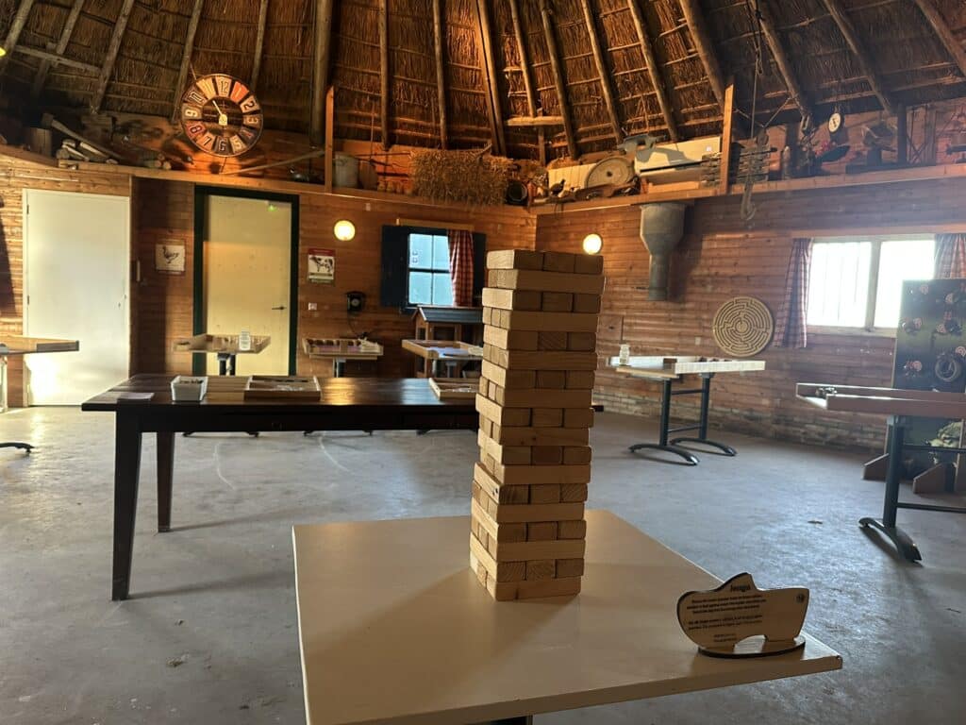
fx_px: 670
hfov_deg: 71.6
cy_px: 362
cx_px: 483
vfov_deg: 56.8
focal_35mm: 24
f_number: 1.78
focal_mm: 6.86
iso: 400
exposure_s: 1/50
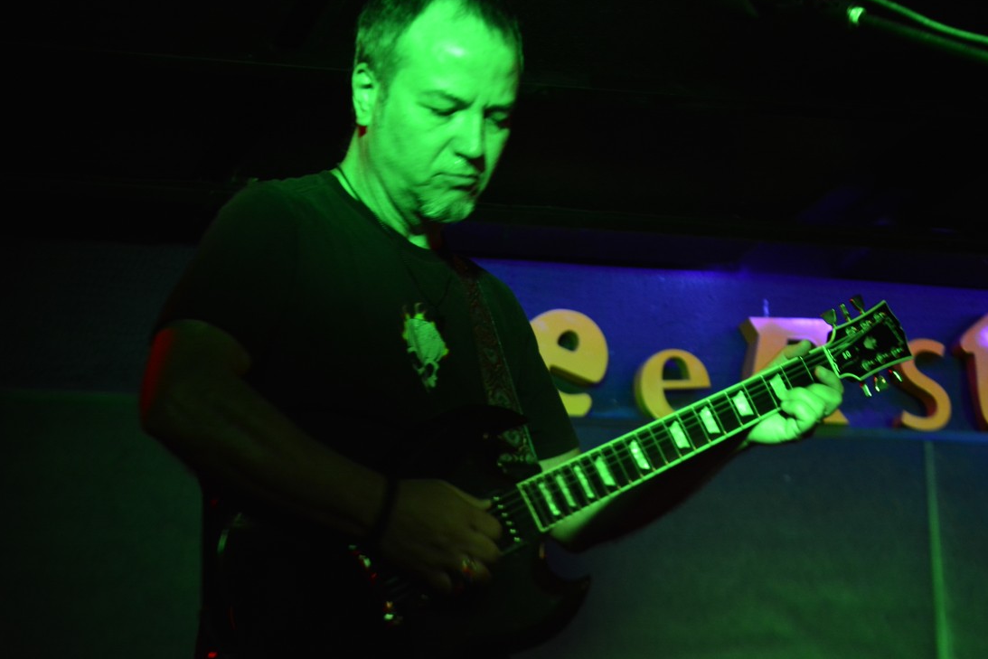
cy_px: 321
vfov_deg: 14.2
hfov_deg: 21.1
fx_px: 2651
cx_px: 556
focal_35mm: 97
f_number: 5.6
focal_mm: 55
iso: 1000
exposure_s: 1/25
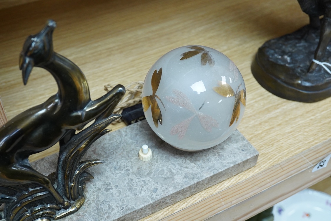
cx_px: 166
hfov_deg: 43.6
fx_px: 414
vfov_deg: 29.9
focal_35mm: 45
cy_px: 110
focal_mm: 30
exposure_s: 1/160
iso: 2500
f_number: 9
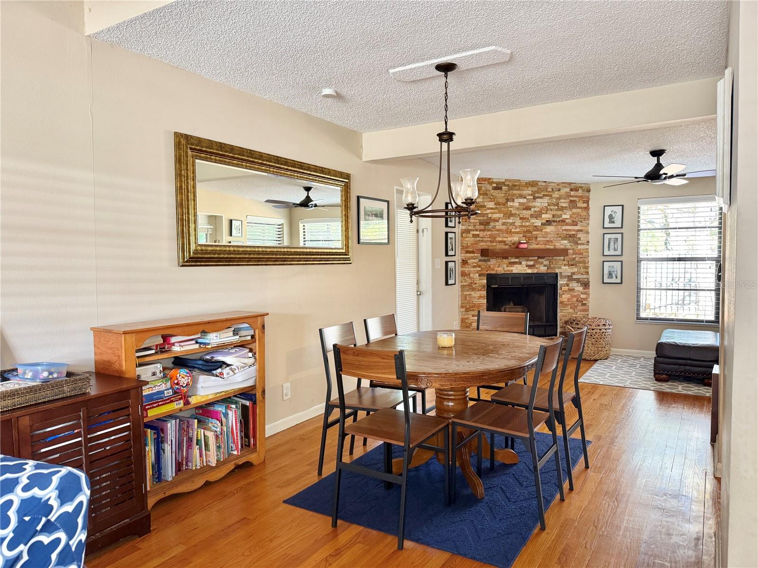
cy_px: 284
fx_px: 526
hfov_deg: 71.6
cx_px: 379
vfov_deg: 56.8
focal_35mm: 24
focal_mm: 6.76
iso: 250
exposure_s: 1/60
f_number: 1.78
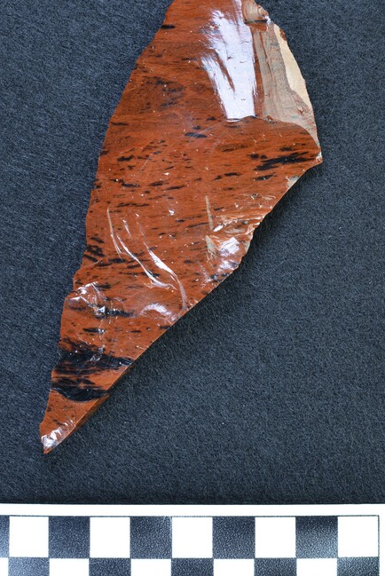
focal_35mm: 74
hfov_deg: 18.5
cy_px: 278
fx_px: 1184
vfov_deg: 27.3
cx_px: 173
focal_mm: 60
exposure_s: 1/25
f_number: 8
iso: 100
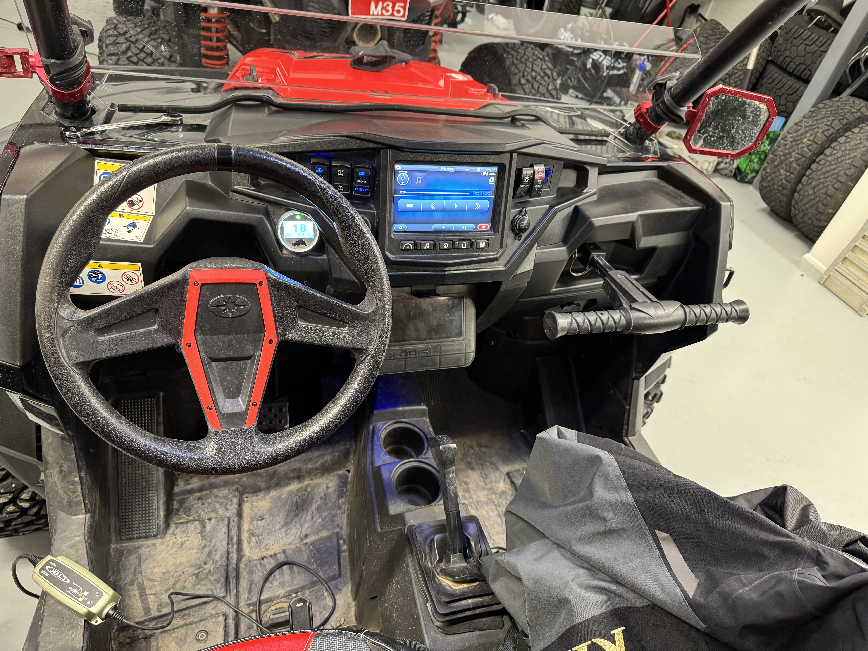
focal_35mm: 24
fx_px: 602
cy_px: 326
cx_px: 434
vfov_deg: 56.8
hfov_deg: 71.6
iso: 400
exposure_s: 1/50
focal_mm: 6.86
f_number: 1.78
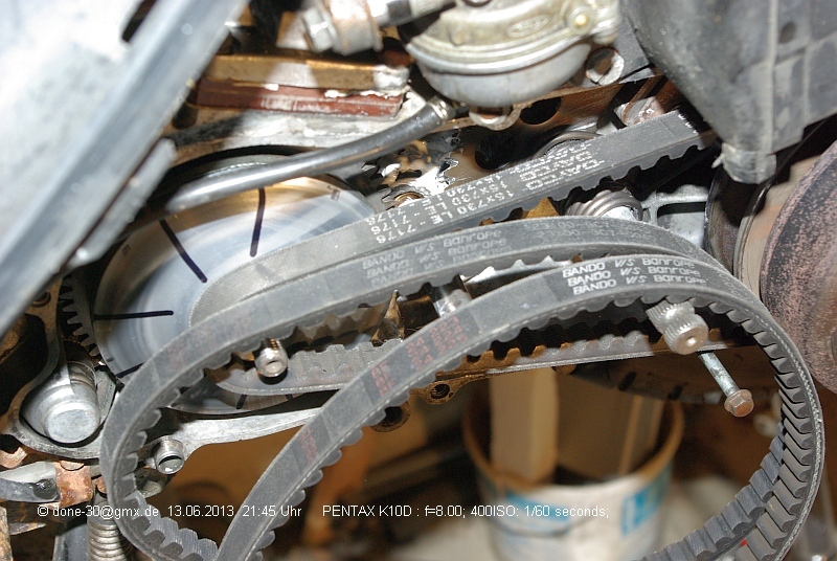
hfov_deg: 33.4
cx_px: 418
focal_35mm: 60
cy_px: 280
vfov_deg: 22.7
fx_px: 1397
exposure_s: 1/60
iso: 400
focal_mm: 40
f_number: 8
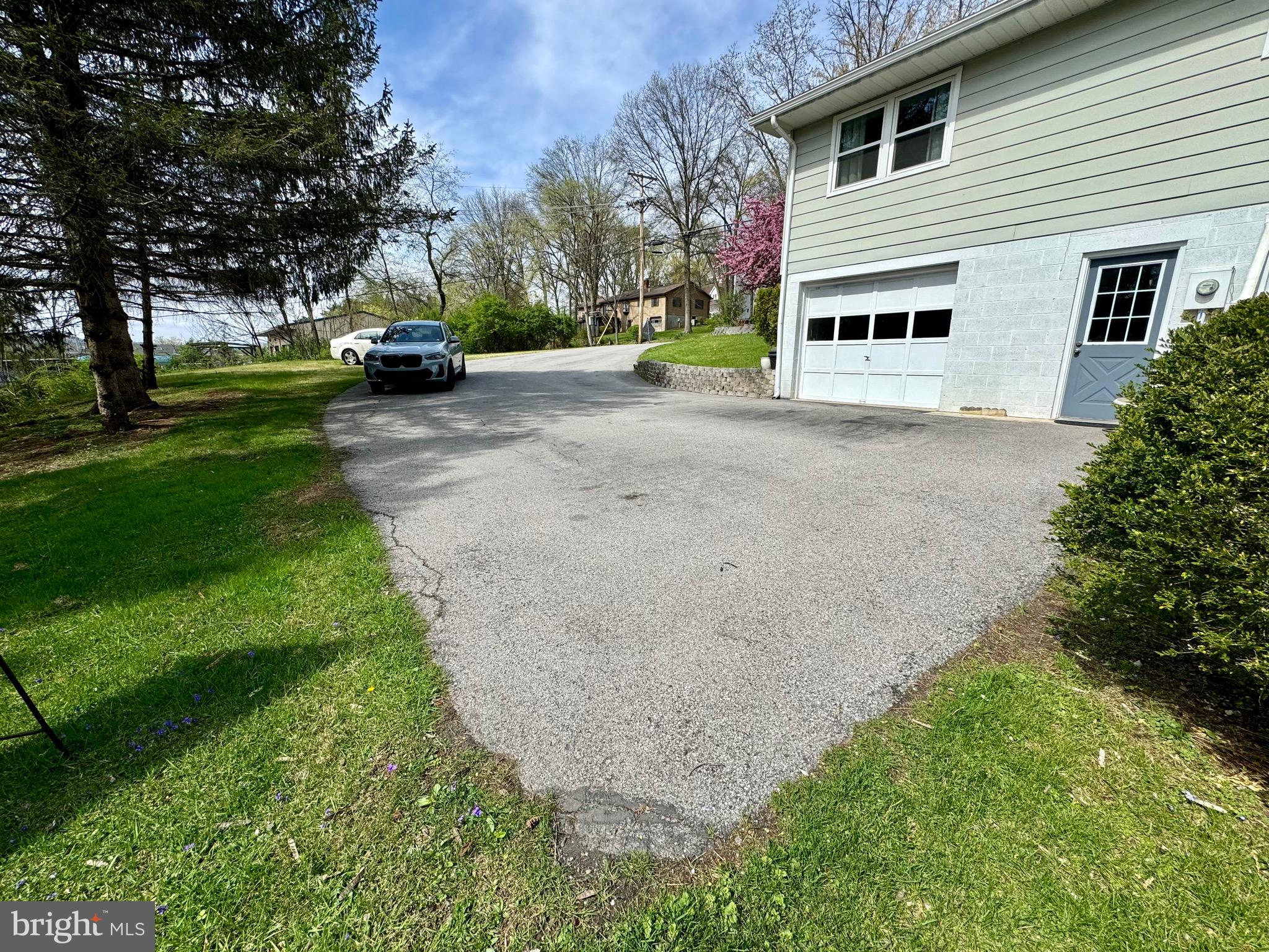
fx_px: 513
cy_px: 476
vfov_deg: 85.7
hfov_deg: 102.1
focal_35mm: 14
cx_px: 634
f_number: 2.2
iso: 50
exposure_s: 1/2083
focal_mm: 2.22
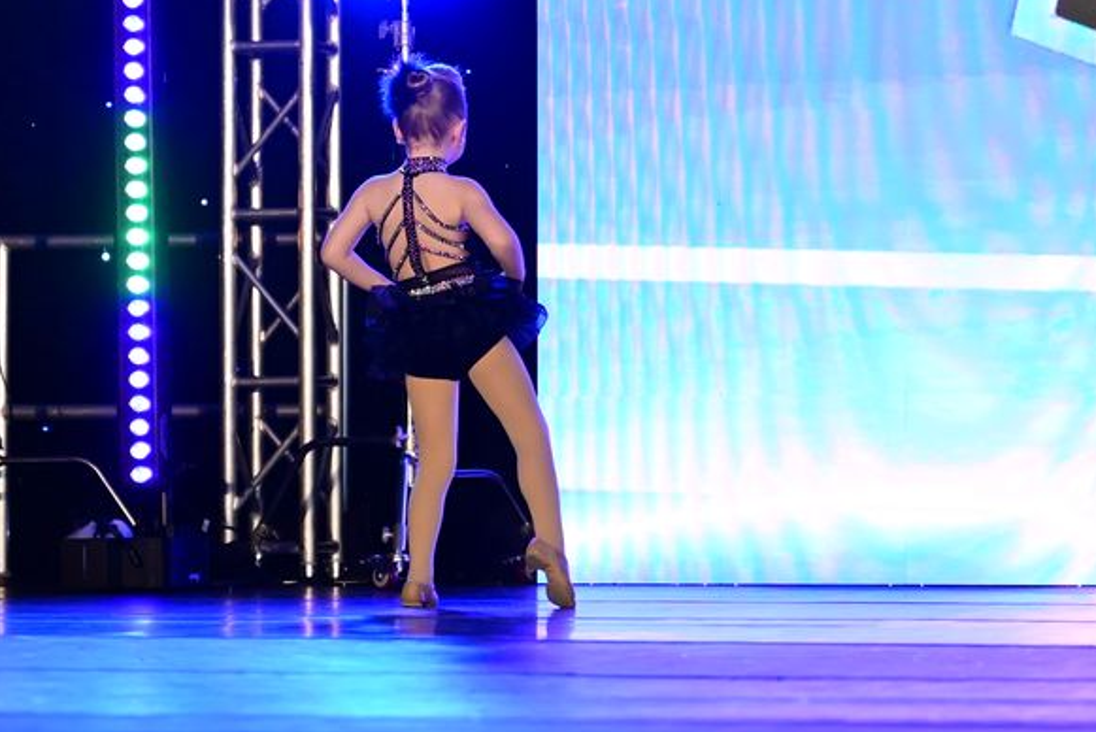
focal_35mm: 185
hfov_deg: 11.1
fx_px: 5635
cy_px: 231
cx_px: 445
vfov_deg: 7.4
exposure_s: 1/1000
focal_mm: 70
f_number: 2.8
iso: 5000
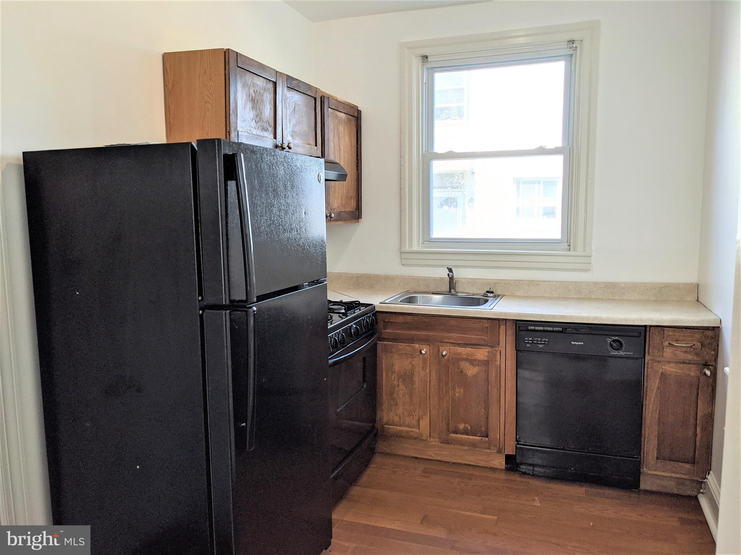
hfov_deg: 65.3
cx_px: 370
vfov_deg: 51.4
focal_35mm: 27
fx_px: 578
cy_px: 278
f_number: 1.73
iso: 49
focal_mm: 4.38
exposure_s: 1/174
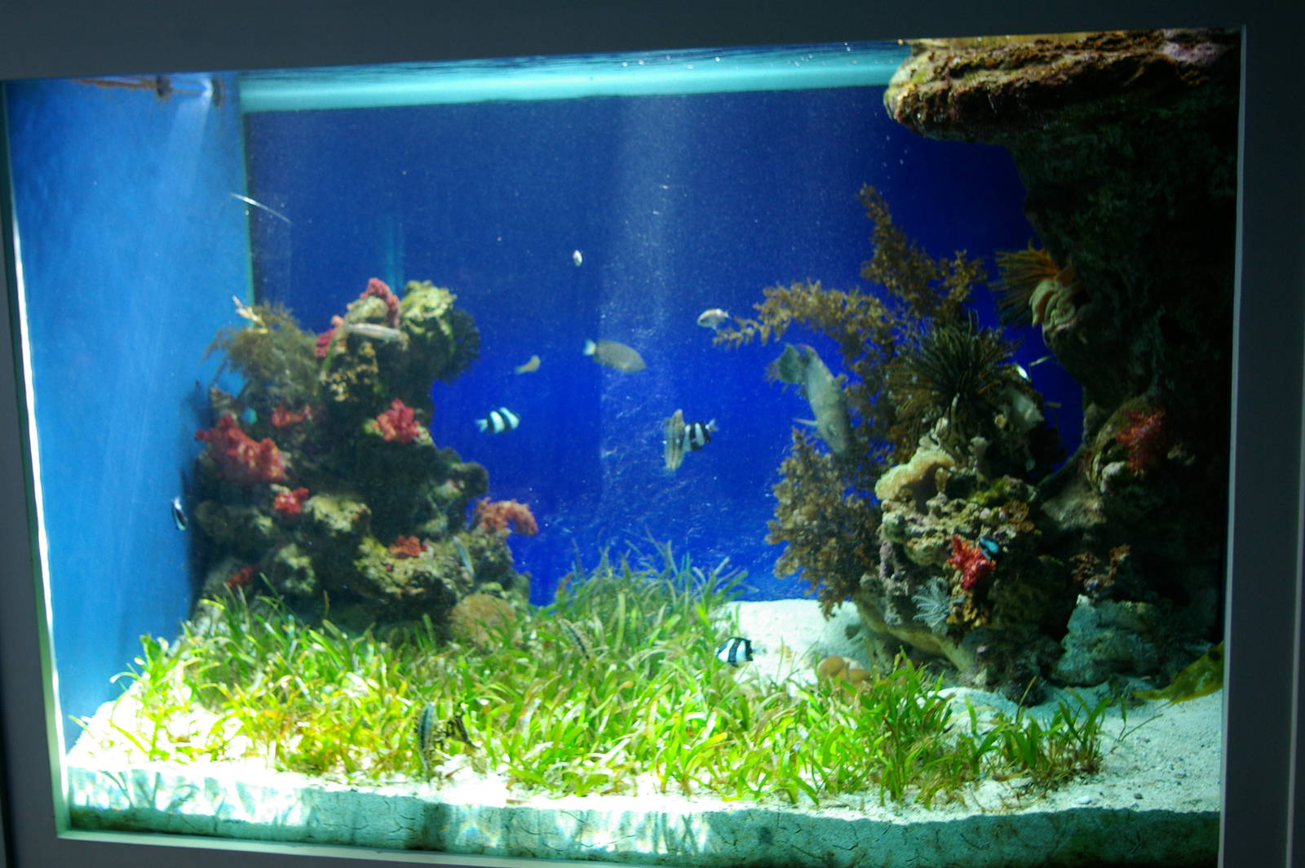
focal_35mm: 42
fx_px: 1521
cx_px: 652
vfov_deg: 31.8
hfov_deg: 46.4
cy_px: 434
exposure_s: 1/60
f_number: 4.5
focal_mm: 28
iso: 400
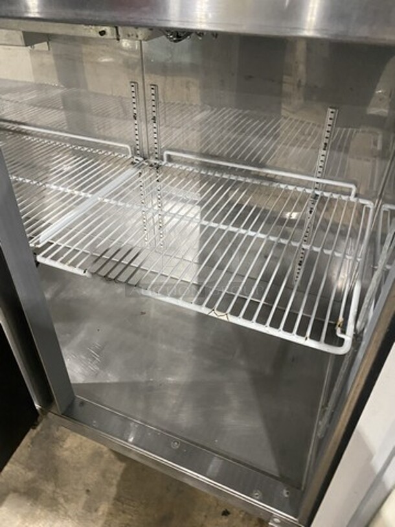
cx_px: 198
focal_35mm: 26
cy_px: 264
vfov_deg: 67.3
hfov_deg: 53.1
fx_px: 395
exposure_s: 1/60
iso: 500
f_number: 1.8
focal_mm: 4.25
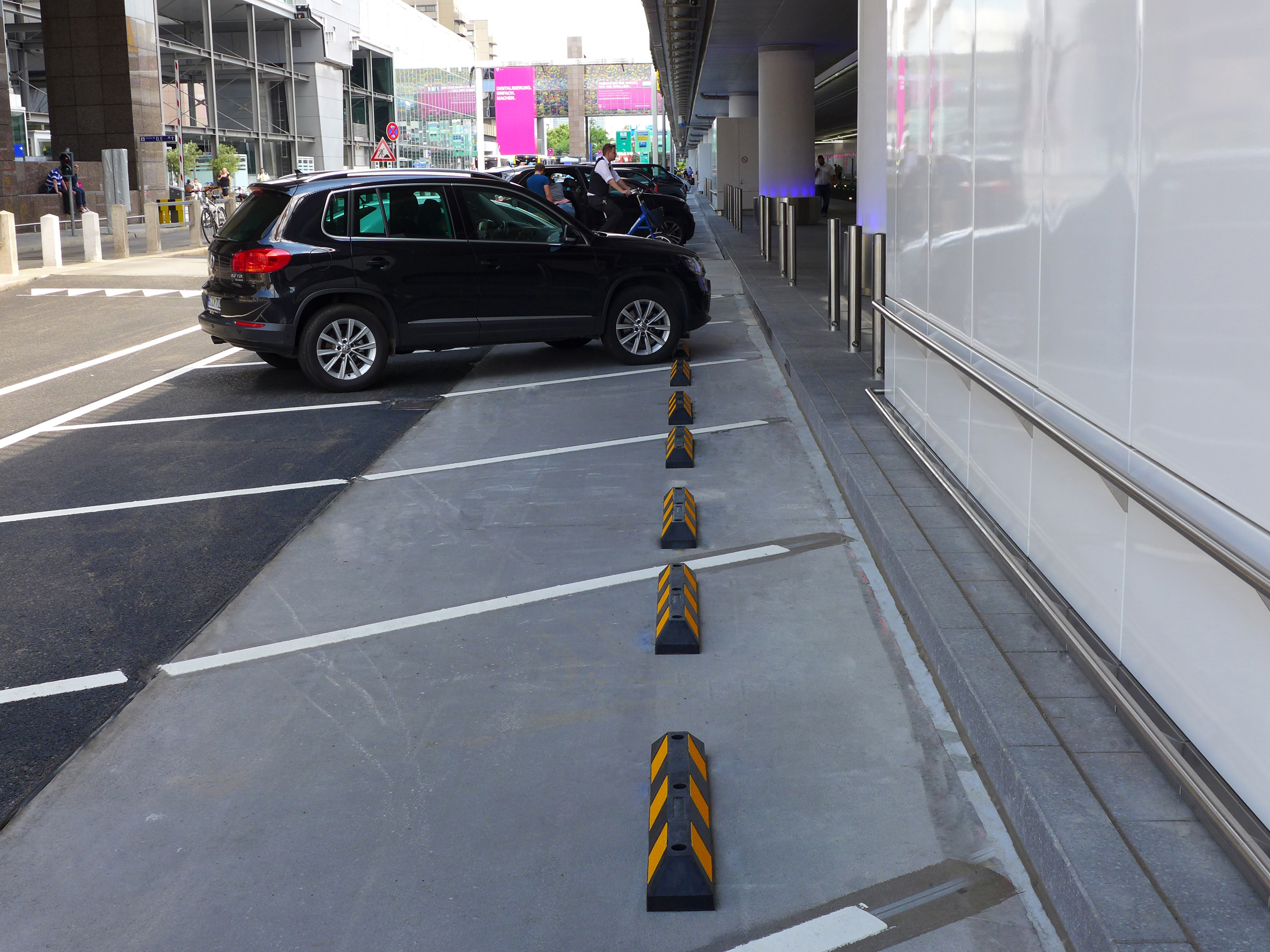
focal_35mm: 42
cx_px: 639
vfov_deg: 34.3
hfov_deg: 44.8
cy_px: 473
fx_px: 1541
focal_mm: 7.3
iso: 80
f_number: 2.8
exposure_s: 1/200
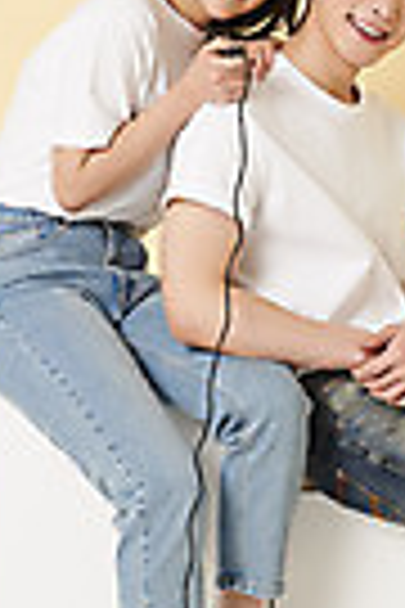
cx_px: 353
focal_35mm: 154
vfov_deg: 13.3
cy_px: 167
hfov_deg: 8.9
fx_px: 2599
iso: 100
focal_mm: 52
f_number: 13
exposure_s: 1/125
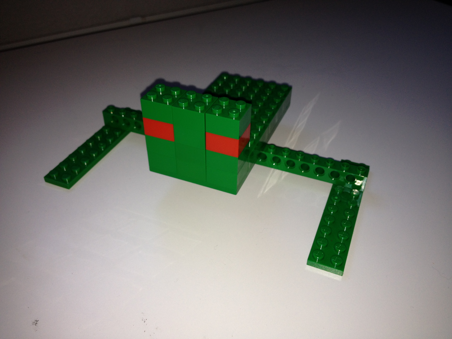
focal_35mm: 35
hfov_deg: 52.6
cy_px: 170
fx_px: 457
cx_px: 226
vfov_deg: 40.7
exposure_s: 1/128
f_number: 2.4
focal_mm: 4.28
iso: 64
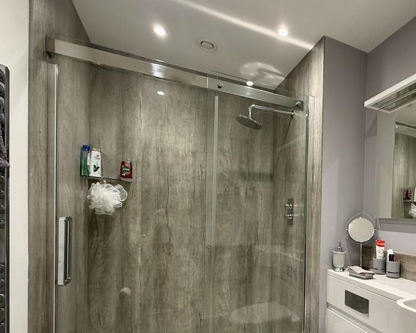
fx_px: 259
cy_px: 217
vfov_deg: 64.1
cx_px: 299
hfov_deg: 73.5
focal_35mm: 21
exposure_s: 1/100
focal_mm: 2.22
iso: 250
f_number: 2.2
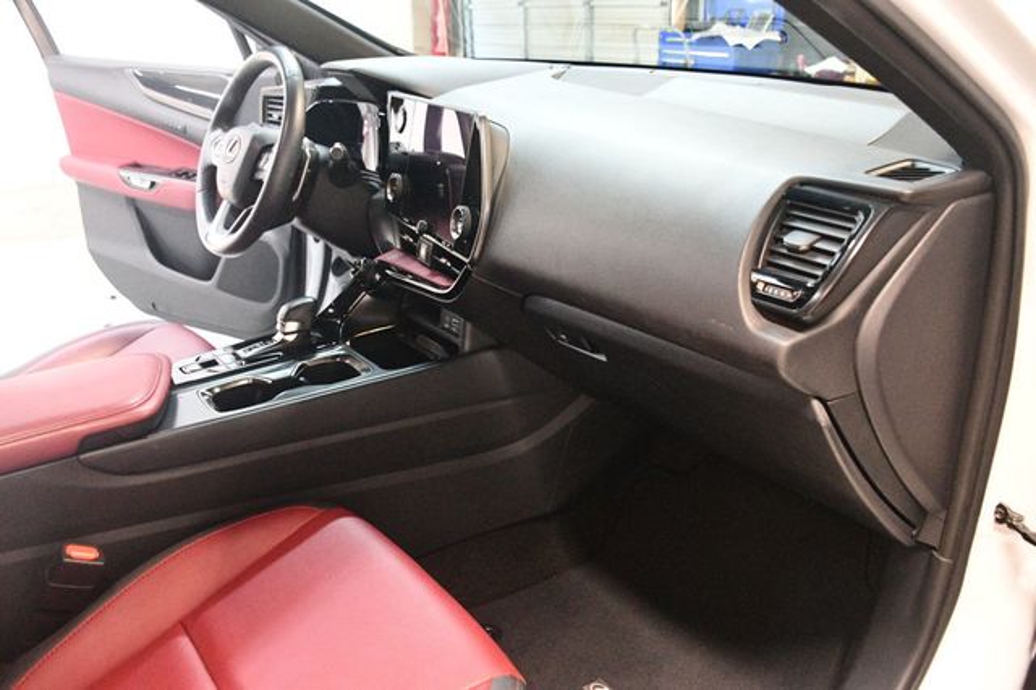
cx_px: 518
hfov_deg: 62.0
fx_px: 863
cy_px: 345
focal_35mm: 30
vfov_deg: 43.6
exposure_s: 1/60
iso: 7200
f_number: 3.5
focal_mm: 20
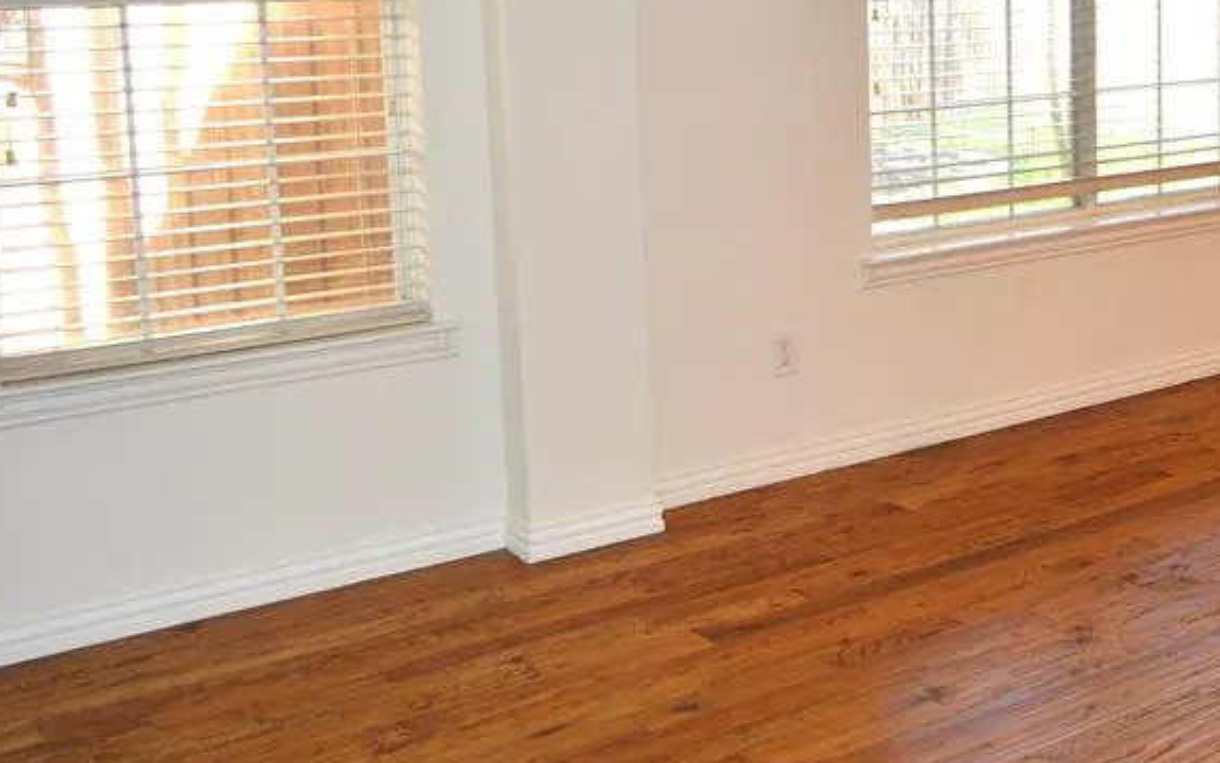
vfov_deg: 25.9
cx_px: 922
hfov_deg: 39.9
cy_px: 168
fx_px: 1630
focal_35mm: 49
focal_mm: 18
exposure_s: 1/100
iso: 400
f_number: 4
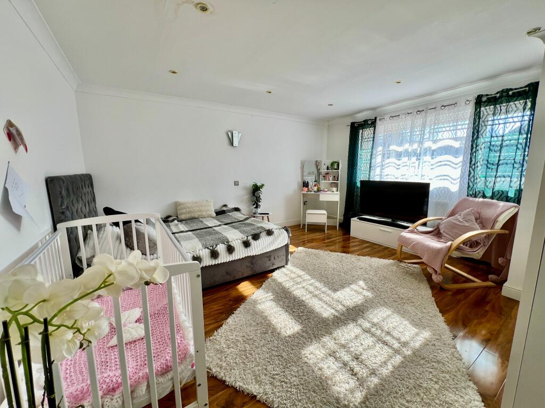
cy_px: 204
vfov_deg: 89.9
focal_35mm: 13
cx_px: 272
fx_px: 205
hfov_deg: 106.2
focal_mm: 1.57
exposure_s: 1/99
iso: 32
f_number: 1.8
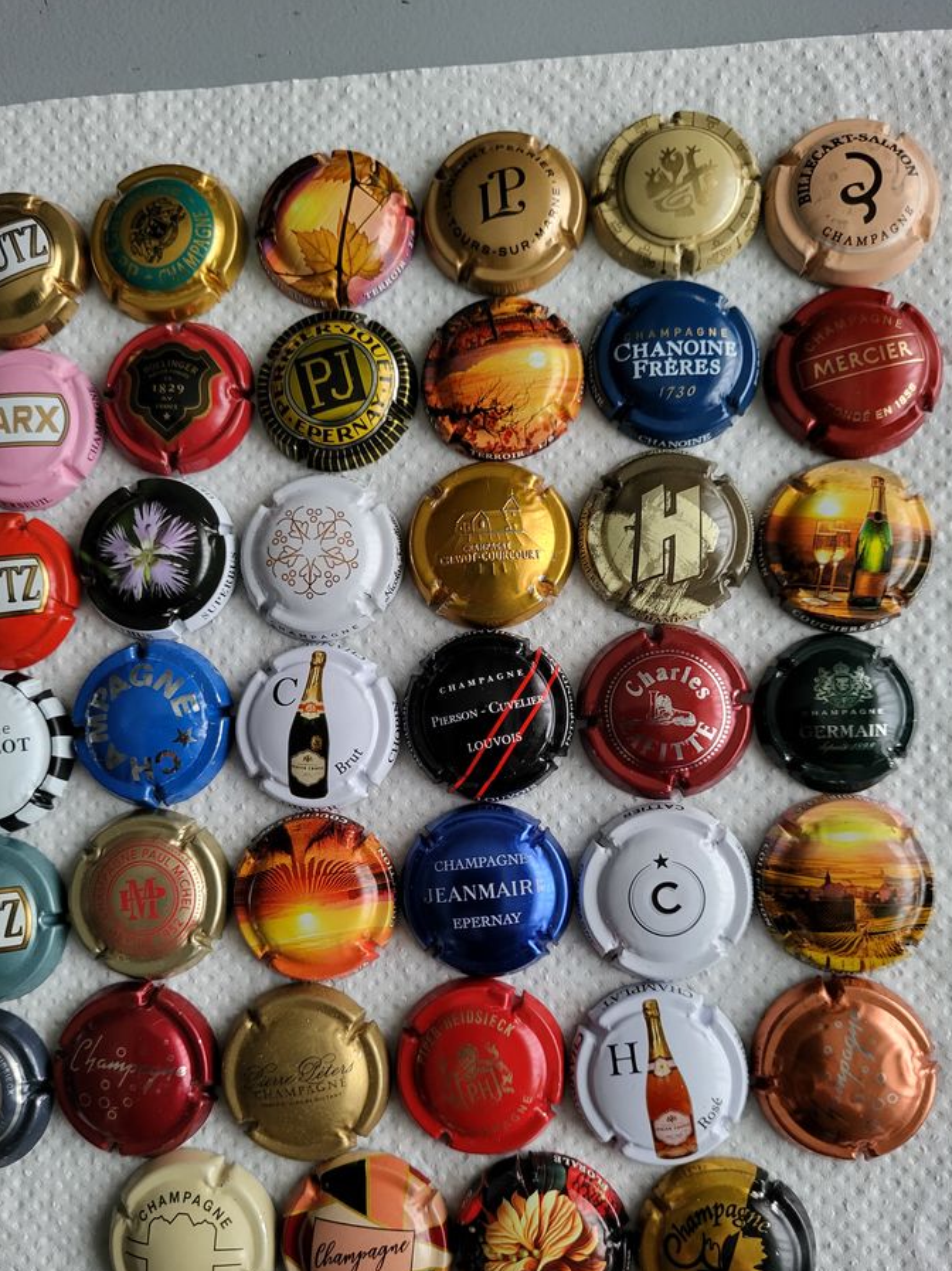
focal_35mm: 29
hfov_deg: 48.1
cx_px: 435
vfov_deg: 61.6
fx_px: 1064
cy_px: 694
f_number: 1.8
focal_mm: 5.4
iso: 400
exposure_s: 1/50
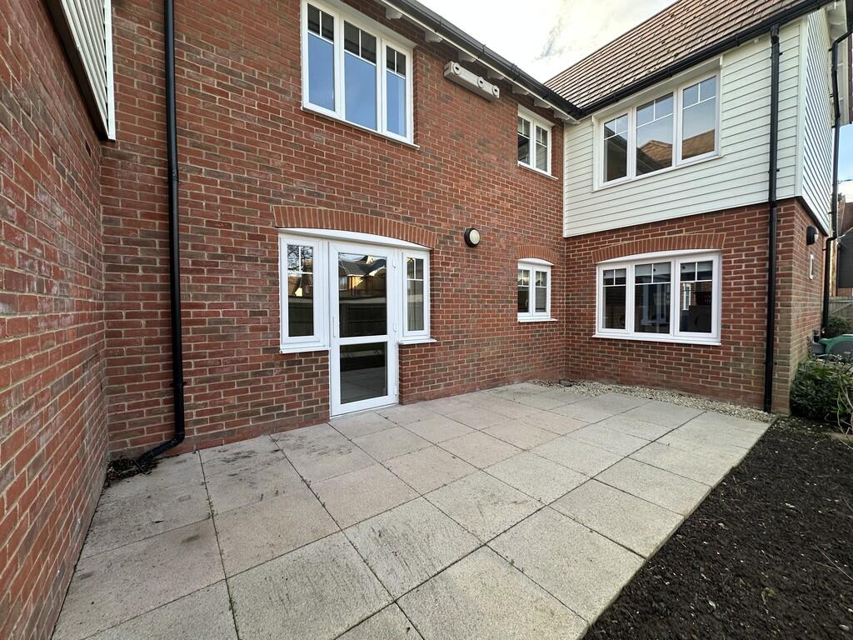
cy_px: 320
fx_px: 345
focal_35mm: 14
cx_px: 426
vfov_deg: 85.7
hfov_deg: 102.1
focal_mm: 2.22
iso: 40
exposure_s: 1/165
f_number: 2.2
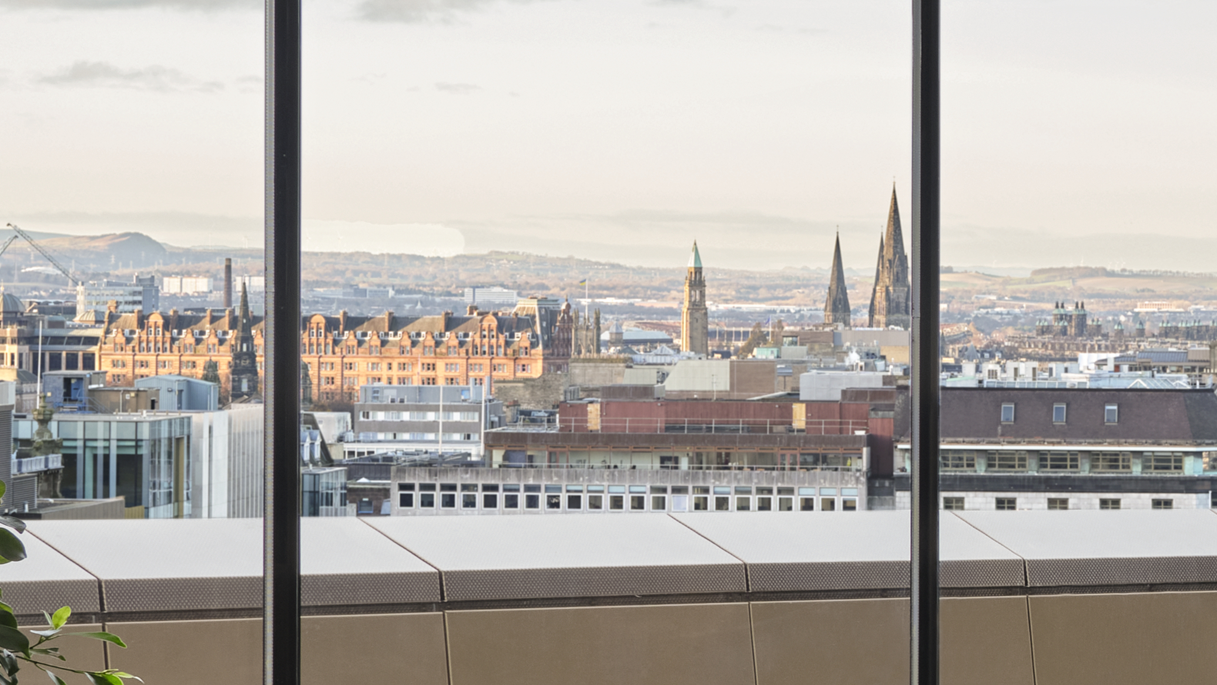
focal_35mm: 132
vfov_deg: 9.2
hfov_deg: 14.8
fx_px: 4260
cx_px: 1988
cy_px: 412
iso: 400
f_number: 16
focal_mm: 38.9
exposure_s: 1/3
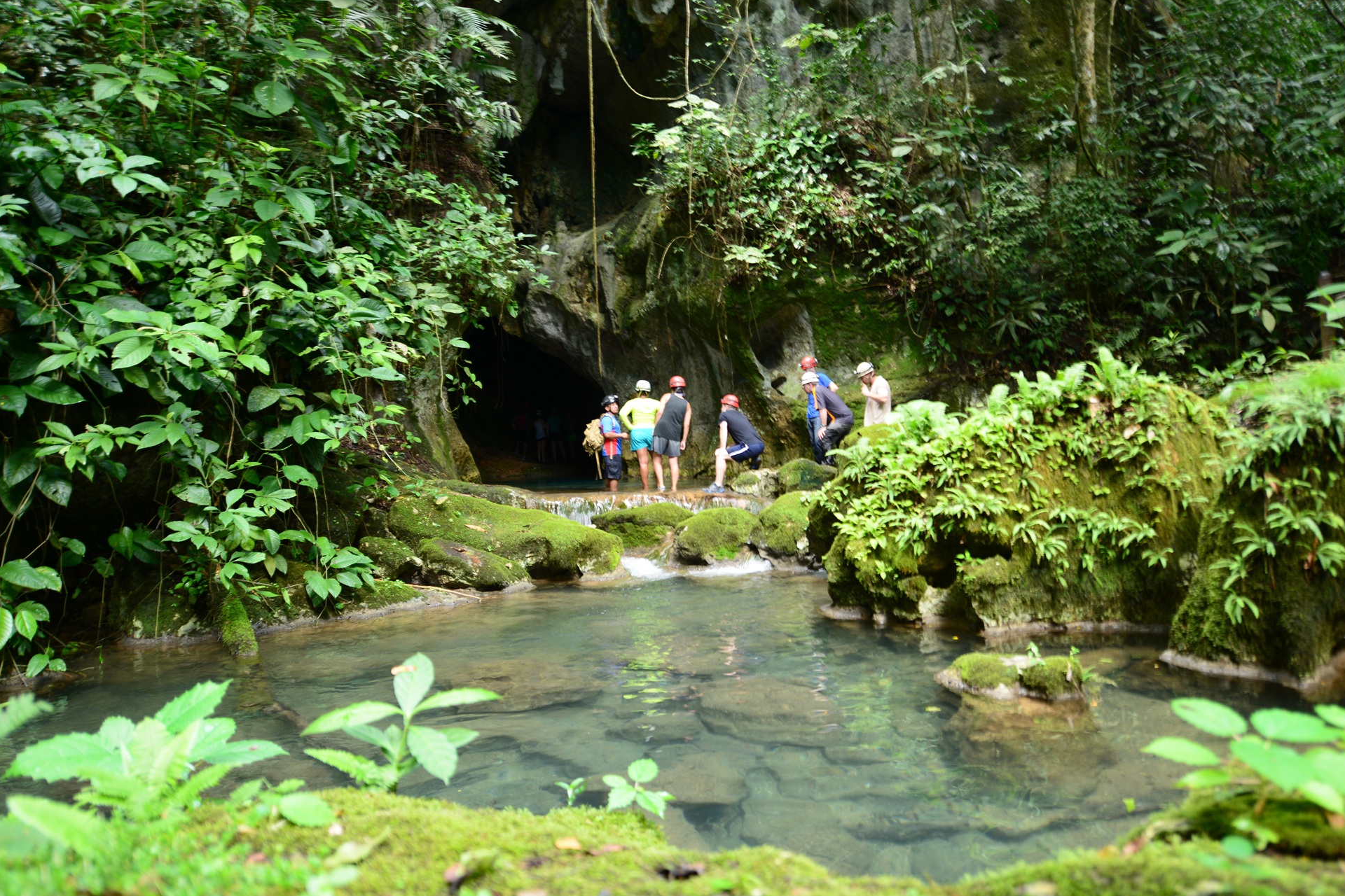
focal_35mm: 25
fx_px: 934
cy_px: 438
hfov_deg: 71.5
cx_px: 699
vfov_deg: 51.3
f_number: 2.8
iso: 320
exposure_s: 1/25
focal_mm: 24
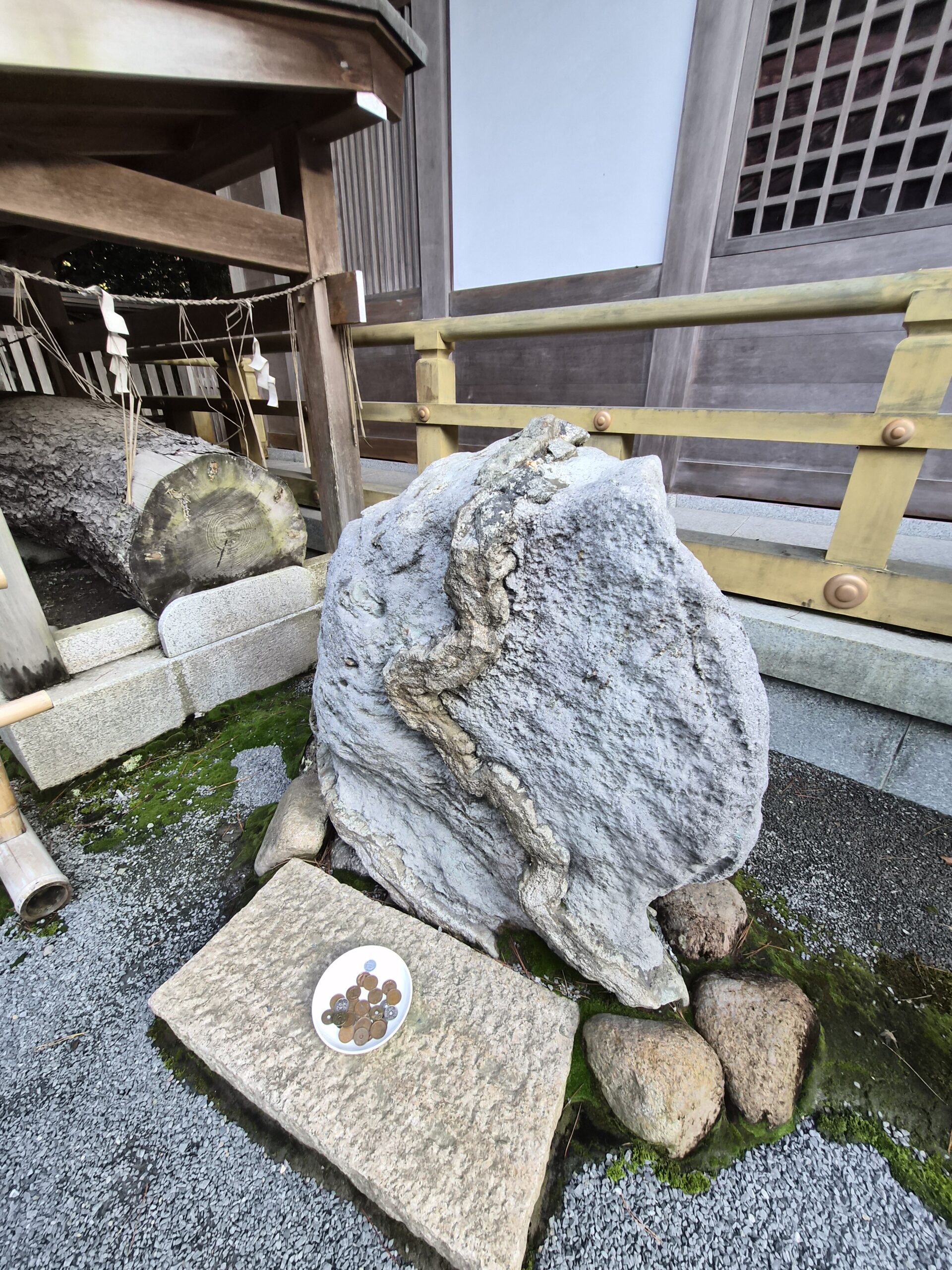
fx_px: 477
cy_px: 635
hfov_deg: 89.9
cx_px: 476
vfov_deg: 106.2
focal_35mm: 13
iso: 80
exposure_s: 1/50
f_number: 2.2
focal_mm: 1.7
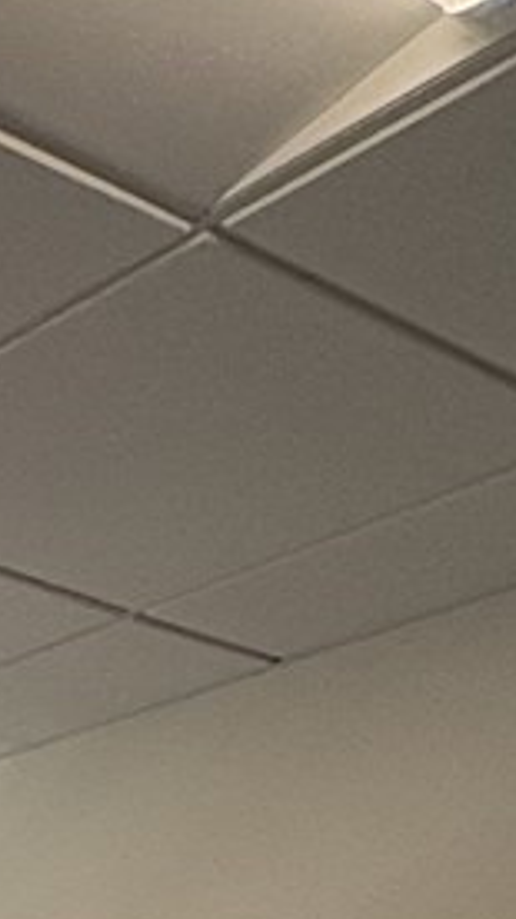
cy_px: 1818
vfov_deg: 17.8
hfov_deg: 12.4
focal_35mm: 85
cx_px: -533
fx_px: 2070
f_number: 2.2
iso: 250
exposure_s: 1/302
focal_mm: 2.22
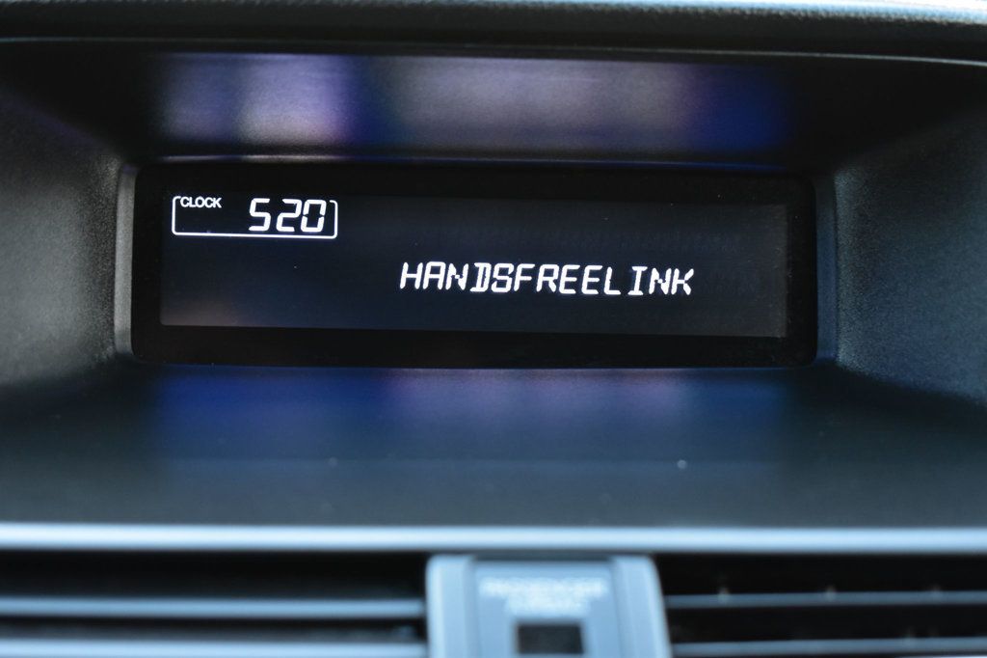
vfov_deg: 18.9
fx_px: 1973
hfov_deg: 28.1
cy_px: 329
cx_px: 494
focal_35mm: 72
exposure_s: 1/5
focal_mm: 48
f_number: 5.3
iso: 1600
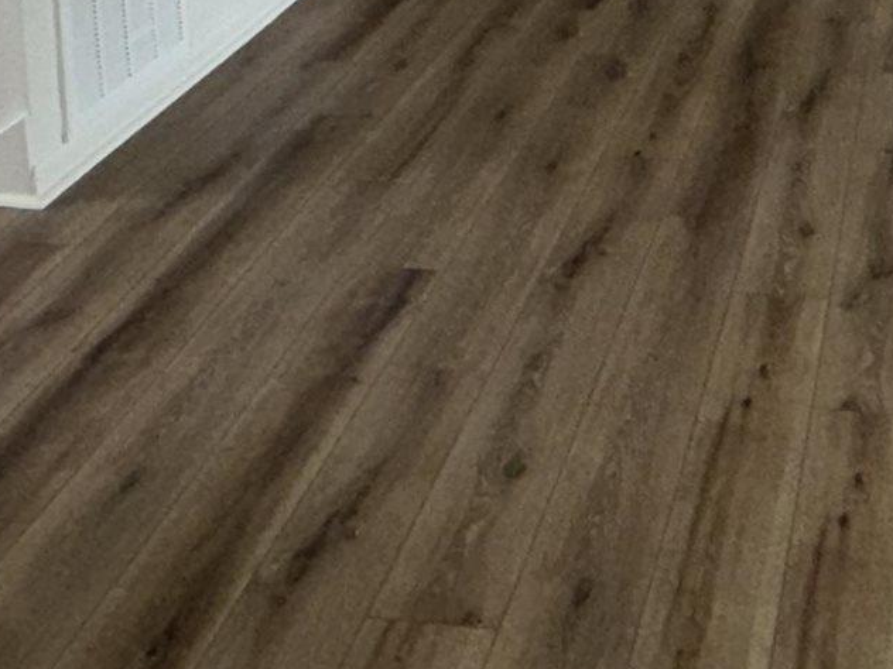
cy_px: -198
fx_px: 1754
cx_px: 773
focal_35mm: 68
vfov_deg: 19.9
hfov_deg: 27.7
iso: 80
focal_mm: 2.22
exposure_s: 1/121
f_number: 2.2
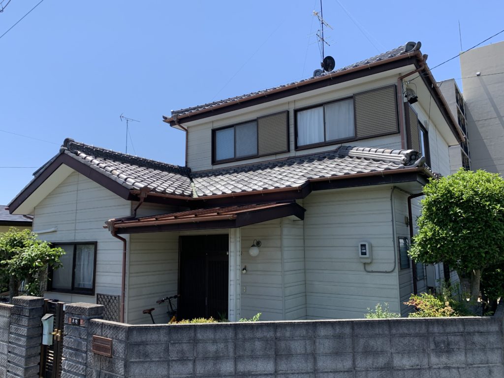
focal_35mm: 26
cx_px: 252
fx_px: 379
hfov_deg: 67.3
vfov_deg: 53.1
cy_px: 189
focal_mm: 4.25
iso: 25
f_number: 1.8
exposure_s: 1/1447
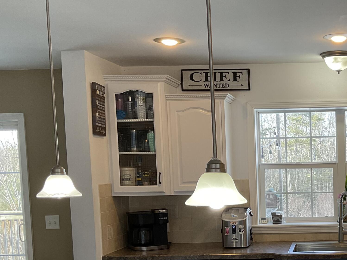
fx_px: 581
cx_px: 325
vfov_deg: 24.8
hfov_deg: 31.4
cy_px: 214
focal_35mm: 58
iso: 50
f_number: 1.8
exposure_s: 1/120
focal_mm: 3
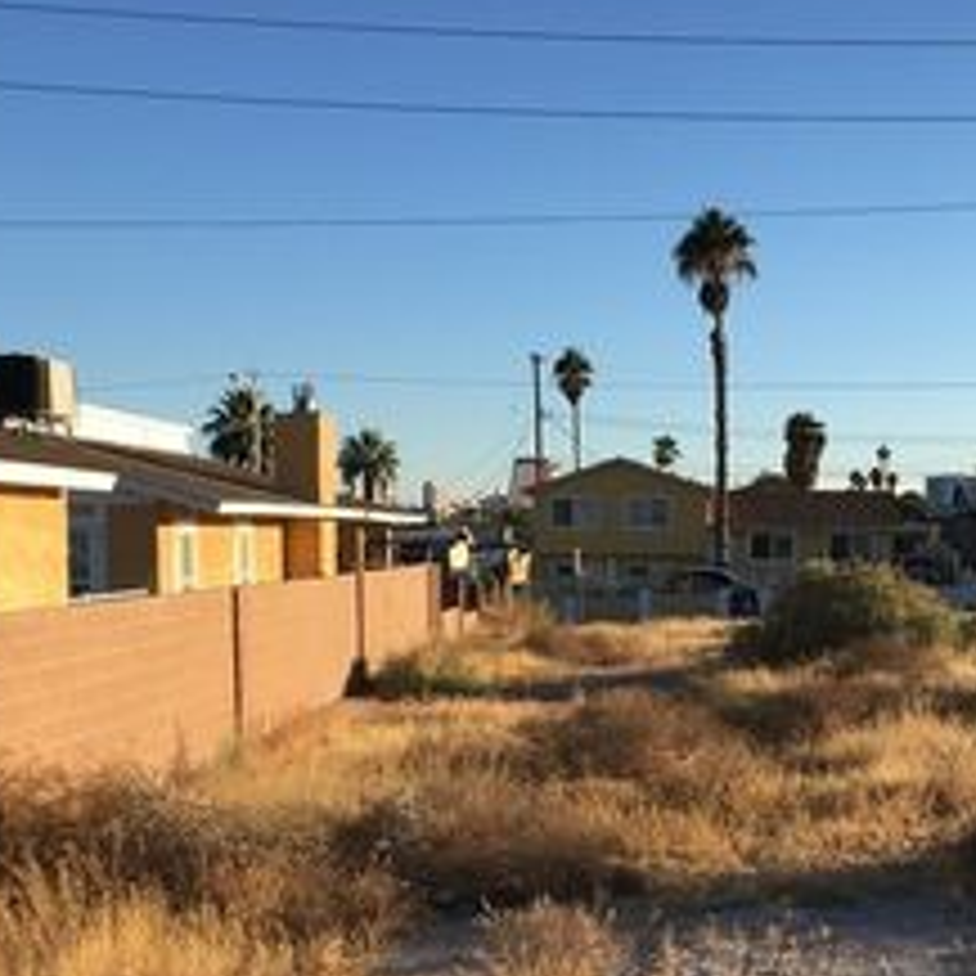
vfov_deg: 28.5
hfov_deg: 28.9
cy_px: 780
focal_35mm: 59
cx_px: 625
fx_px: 1882
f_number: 2.2
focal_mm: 4.15
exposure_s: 1/1131
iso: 25
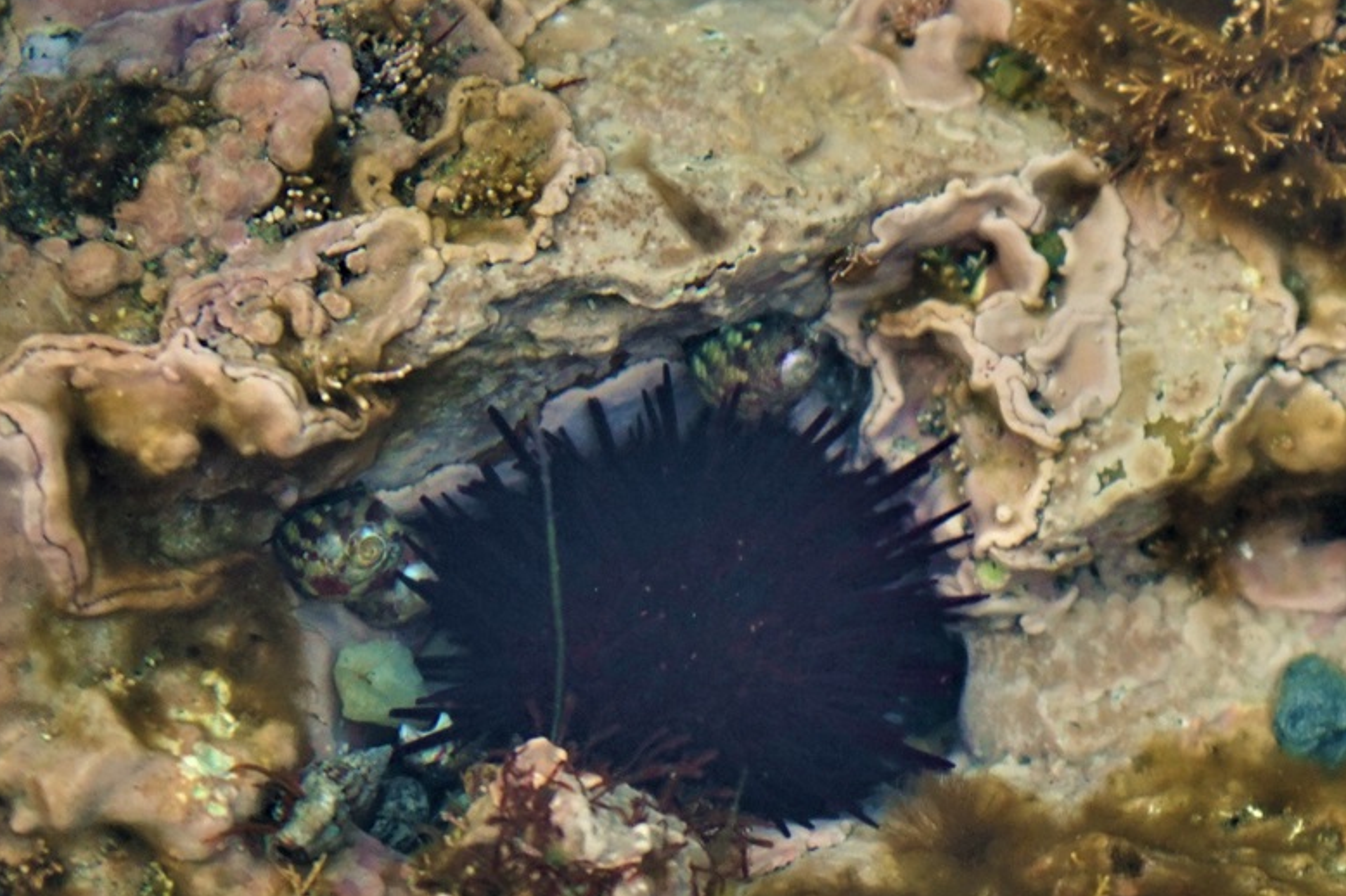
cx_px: 1611
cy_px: -99
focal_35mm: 144
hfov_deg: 13.8
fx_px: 5381
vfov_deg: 9.4
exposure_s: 1/60
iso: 640
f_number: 5
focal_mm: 56
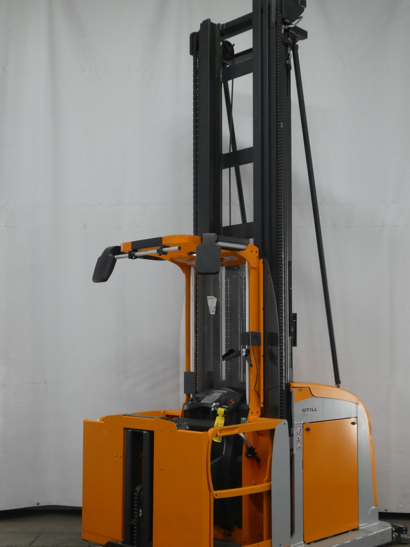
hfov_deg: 30.9
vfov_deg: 40.4
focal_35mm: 47
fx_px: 742
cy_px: 308
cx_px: 201
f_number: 3.5
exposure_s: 1/80
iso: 320
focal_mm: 6.8
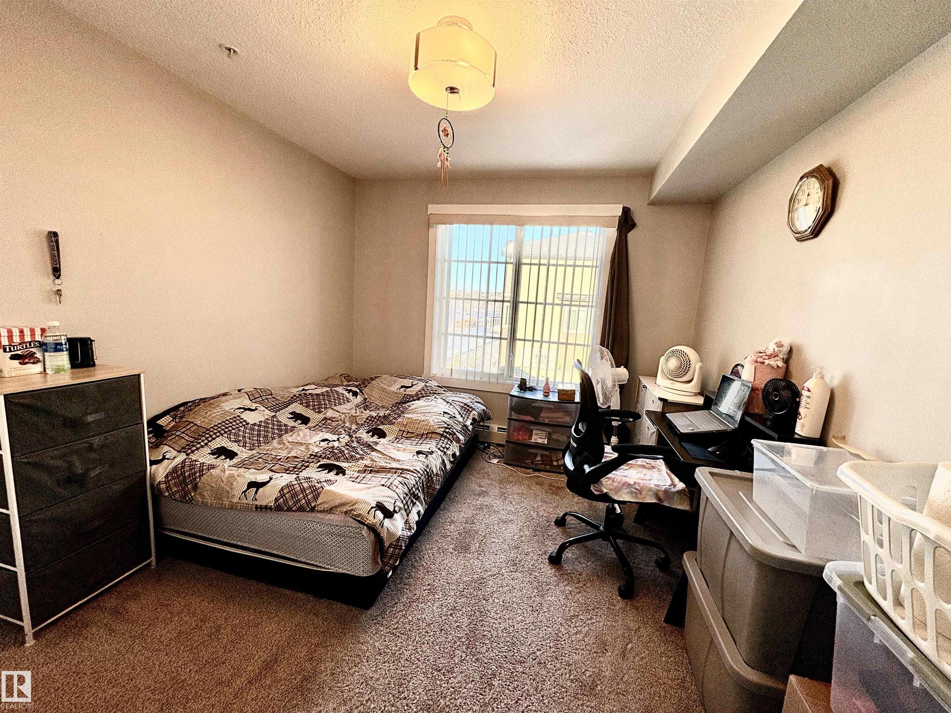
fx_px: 385
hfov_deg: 102.1
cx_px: 476
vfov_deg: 85.7
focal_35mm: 14
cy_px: 356
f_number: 2.2
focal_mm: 2.22
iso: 64
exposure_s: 1/223
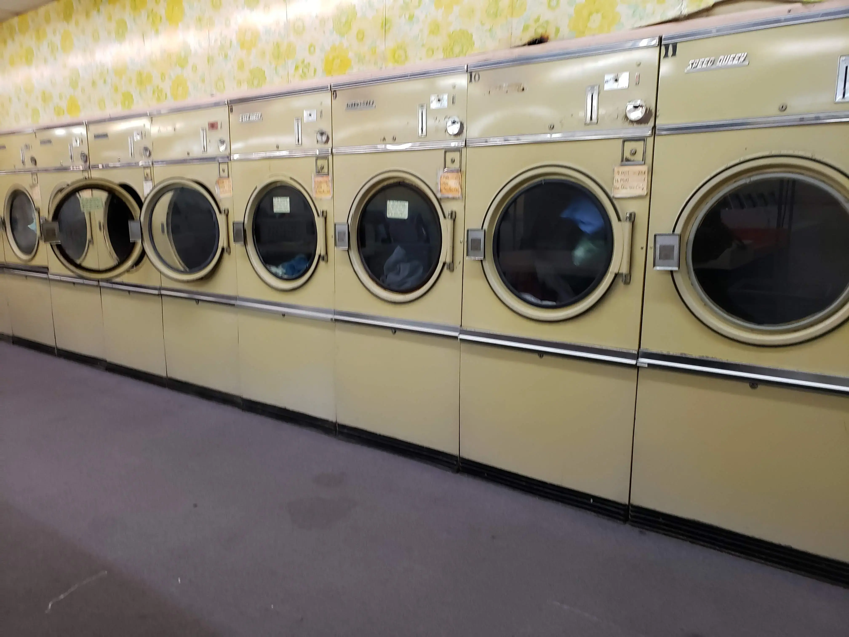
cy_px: 318
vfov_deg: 53.1
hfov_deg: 67.3
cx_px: 424
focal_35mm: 26
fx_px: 638
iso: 200
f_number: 2.4
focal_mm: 4.3
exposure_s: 1/60
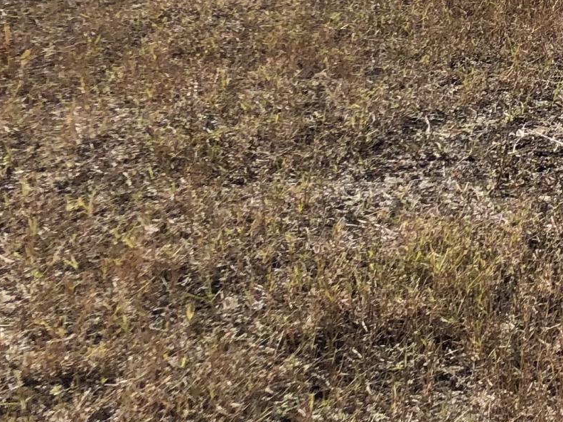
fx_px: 1724
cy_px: -215
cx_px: 891
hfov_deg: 16.6
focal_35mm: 106
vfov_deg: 13.2
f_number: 1.8
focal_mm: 4
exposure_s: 1/2183
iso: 20
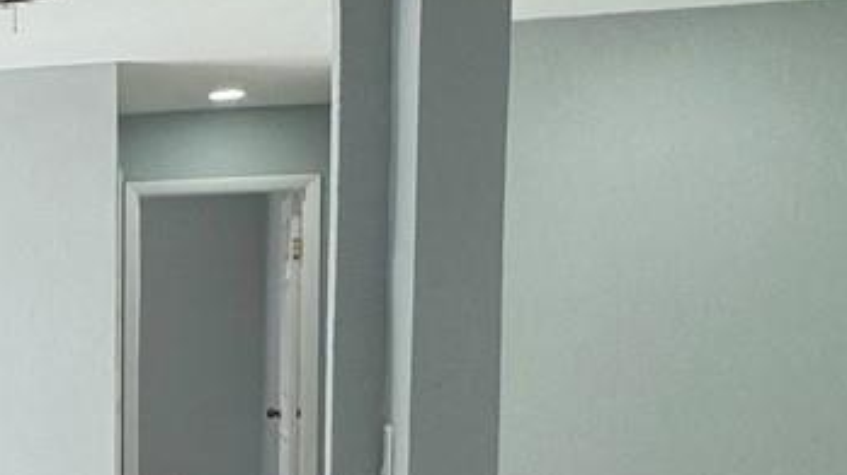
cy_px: 453
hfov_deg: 24.7
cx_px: -354
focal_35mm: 70
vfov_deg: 16.9
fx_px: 1572
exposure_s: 1/120
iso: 64
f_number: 2.2
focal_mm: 2.22
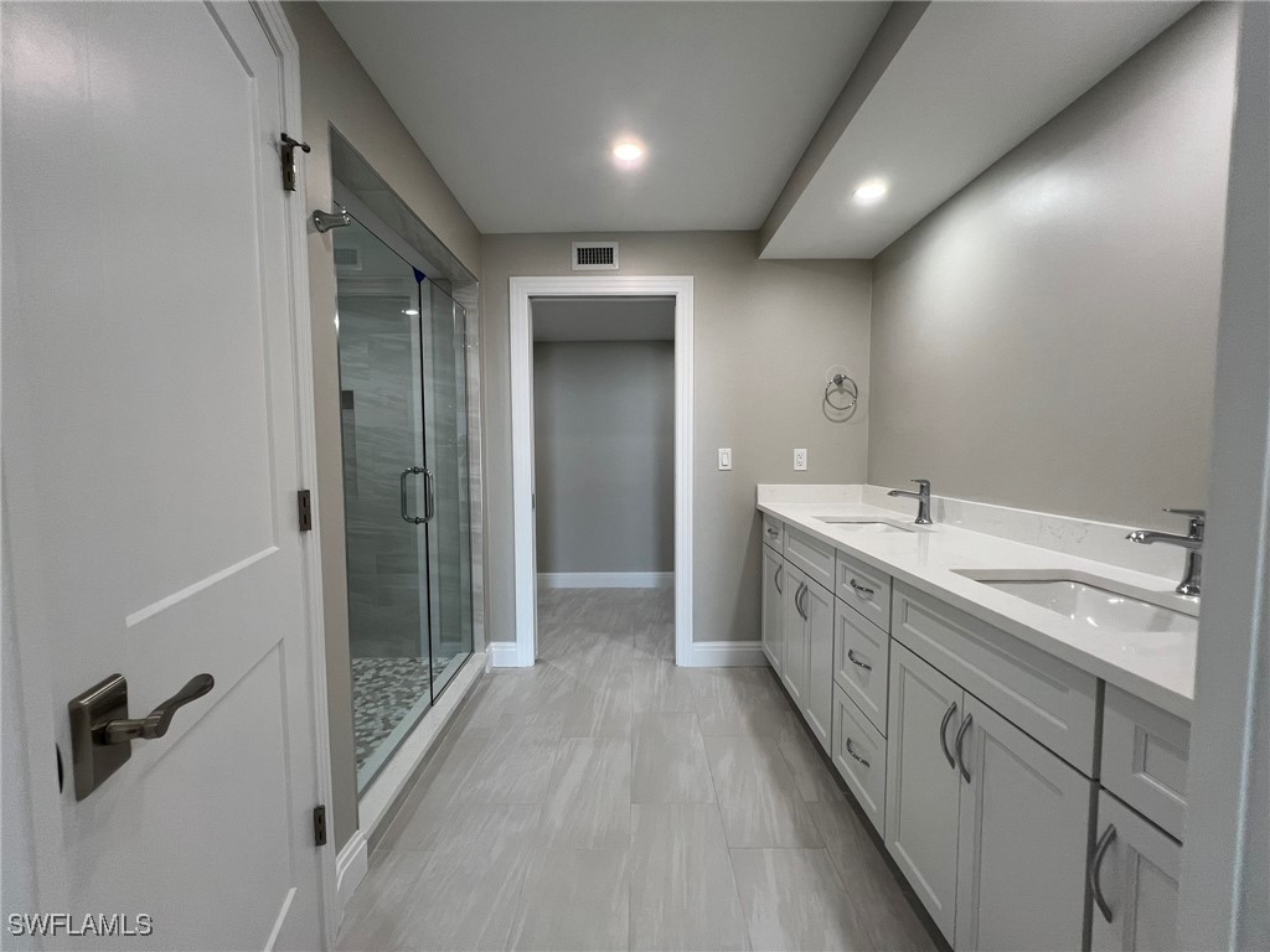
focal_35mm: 13
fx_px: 477
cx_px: 635
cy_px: 476
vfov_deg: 89.9
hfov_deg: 106.2
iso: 100
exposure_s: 1/120
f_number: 1.8
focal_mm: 1.57
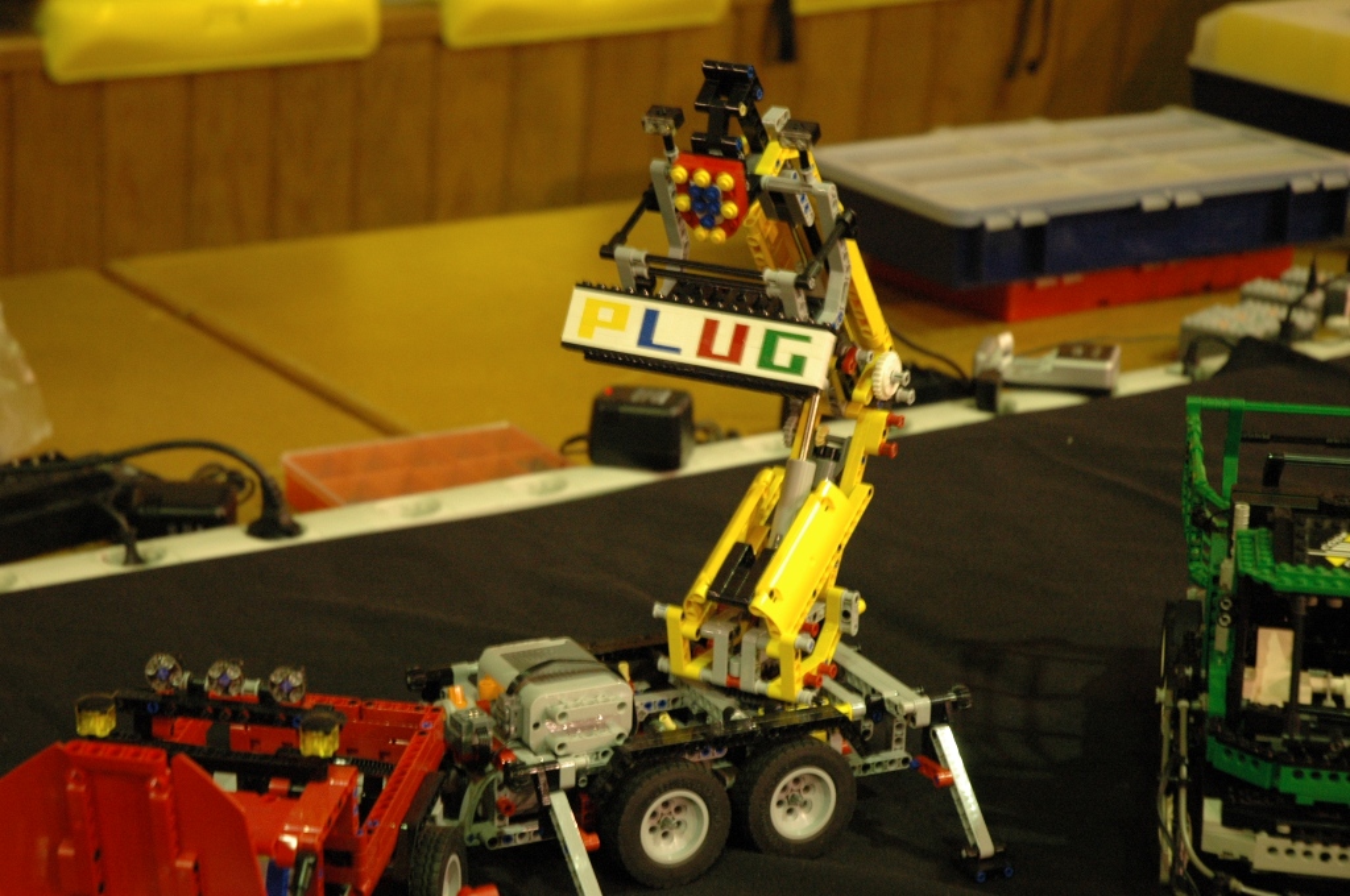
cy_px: 448
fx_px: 3146
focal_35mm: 84
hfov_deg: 24.2
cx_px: 675
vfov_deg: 16.2
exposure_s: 1/8
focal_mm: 56
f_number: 4.5
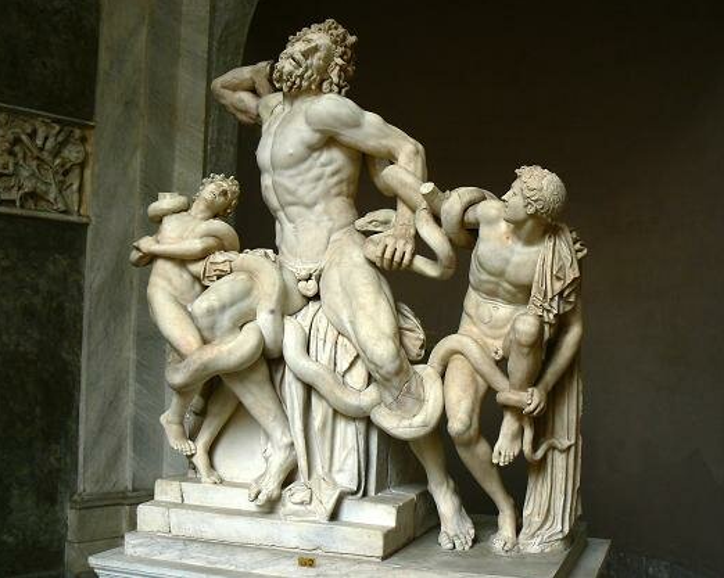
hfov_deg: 47.9
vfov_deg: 39.1
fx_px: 814
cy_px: 286
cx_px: 384
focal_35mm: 38
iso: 80
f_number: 4
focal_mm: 6
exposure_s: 1/100
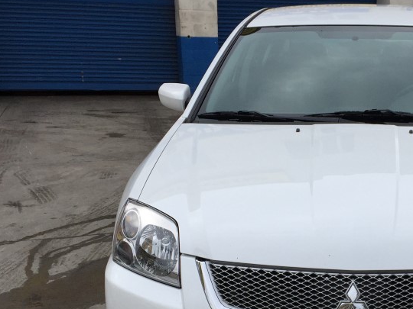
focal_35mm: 55
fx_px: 656
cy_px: 240
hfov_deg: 33.9
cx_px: 328
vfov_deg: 26.1
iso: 32
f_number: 2.2
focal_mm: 4.15
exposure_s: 1/1647
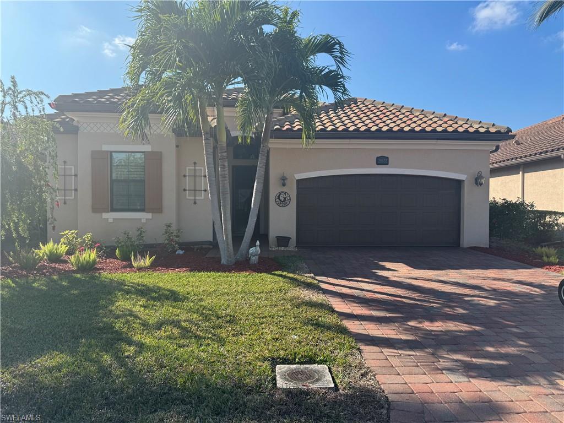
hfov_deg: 71.6
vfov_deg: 56.8
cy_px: 212
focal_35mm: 24
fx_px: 391
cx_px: 282
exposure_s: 1/2833
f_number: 1.78
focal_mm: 6.76
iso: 80
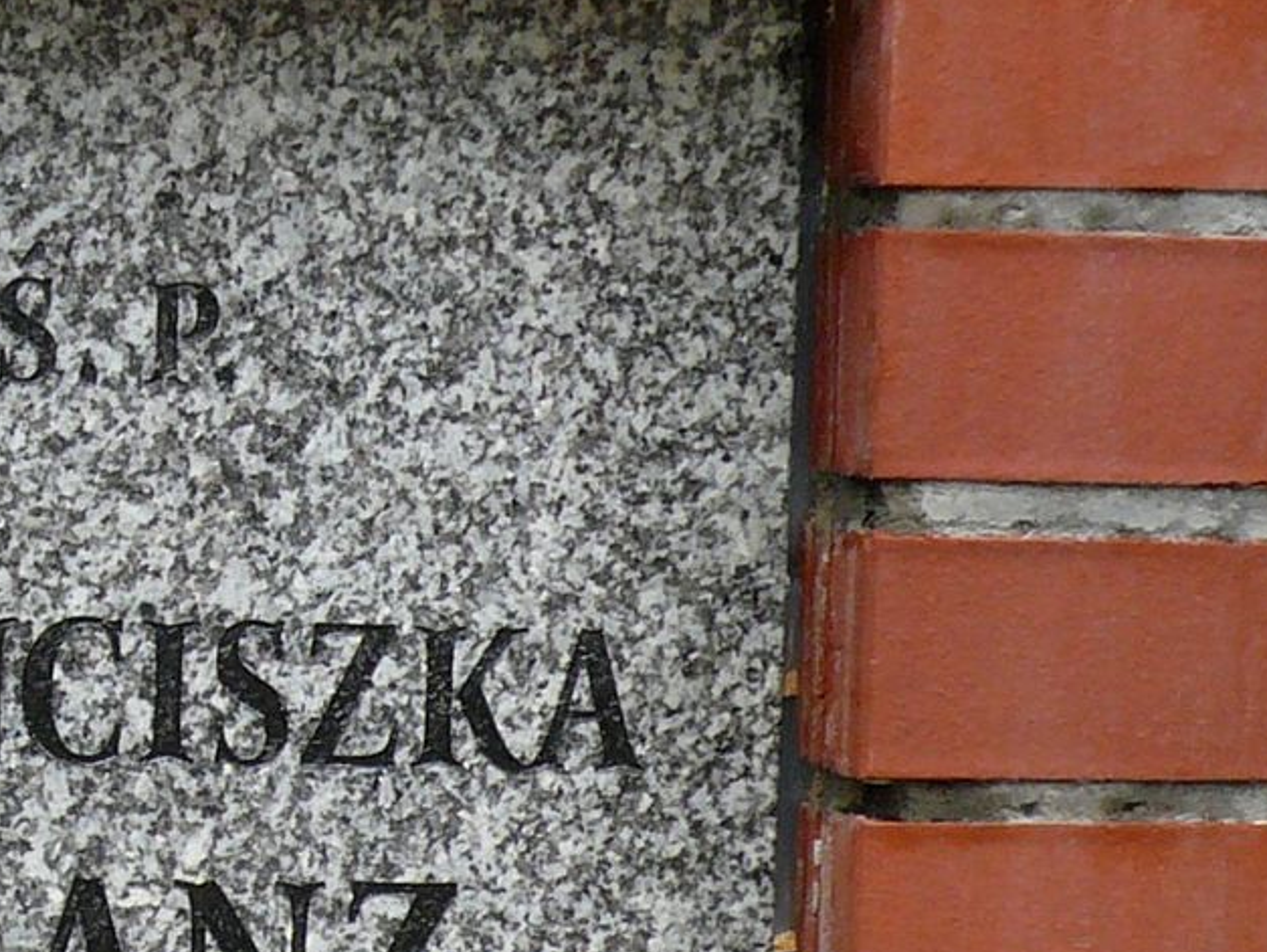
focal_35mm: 153
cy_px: 987
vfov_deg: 9.6
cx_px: 28
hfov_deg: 12.8
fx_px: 5603
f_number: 3.3
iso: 100
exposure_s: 1/30
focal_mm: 6.9
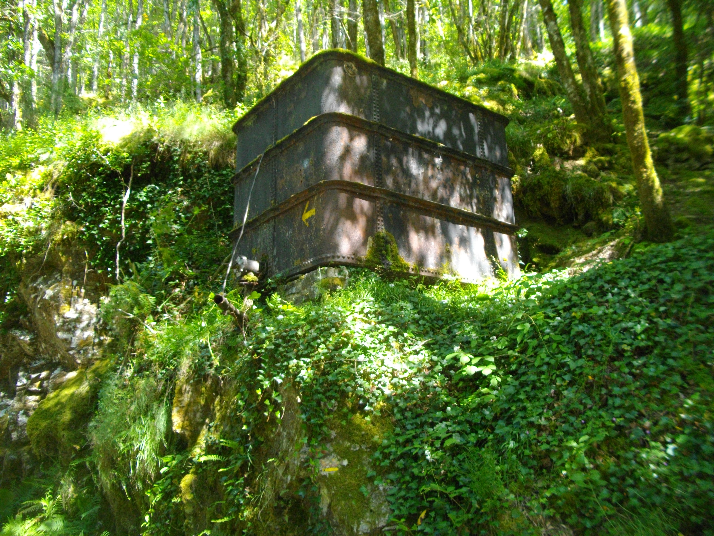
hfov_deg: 58.4
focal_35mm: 31
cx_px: 357
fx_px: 639
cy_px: 268
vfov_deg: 45.4
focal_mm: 5.7
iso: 200
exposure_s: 1/100
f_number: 2.9
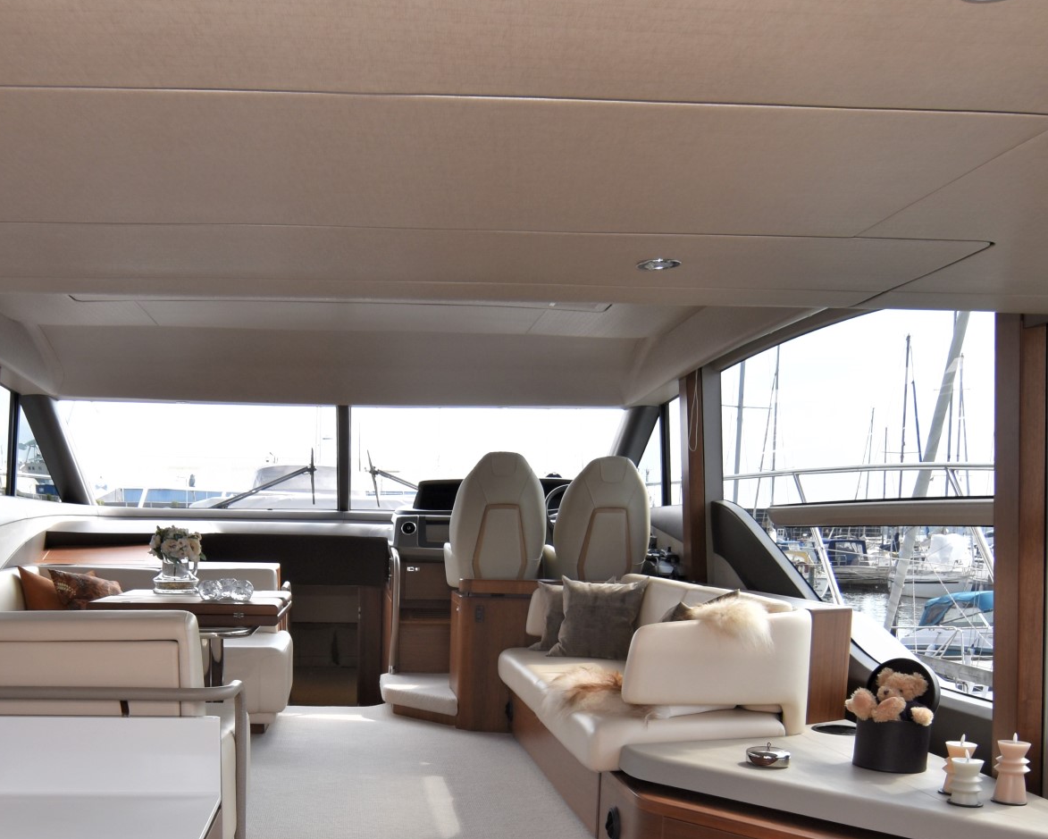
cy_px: 710
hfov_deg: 53.6
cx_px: 392
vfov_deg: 41.9
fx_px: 1024
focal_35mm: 33
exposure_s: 1/125
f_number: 5.6
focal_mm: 11
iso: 160
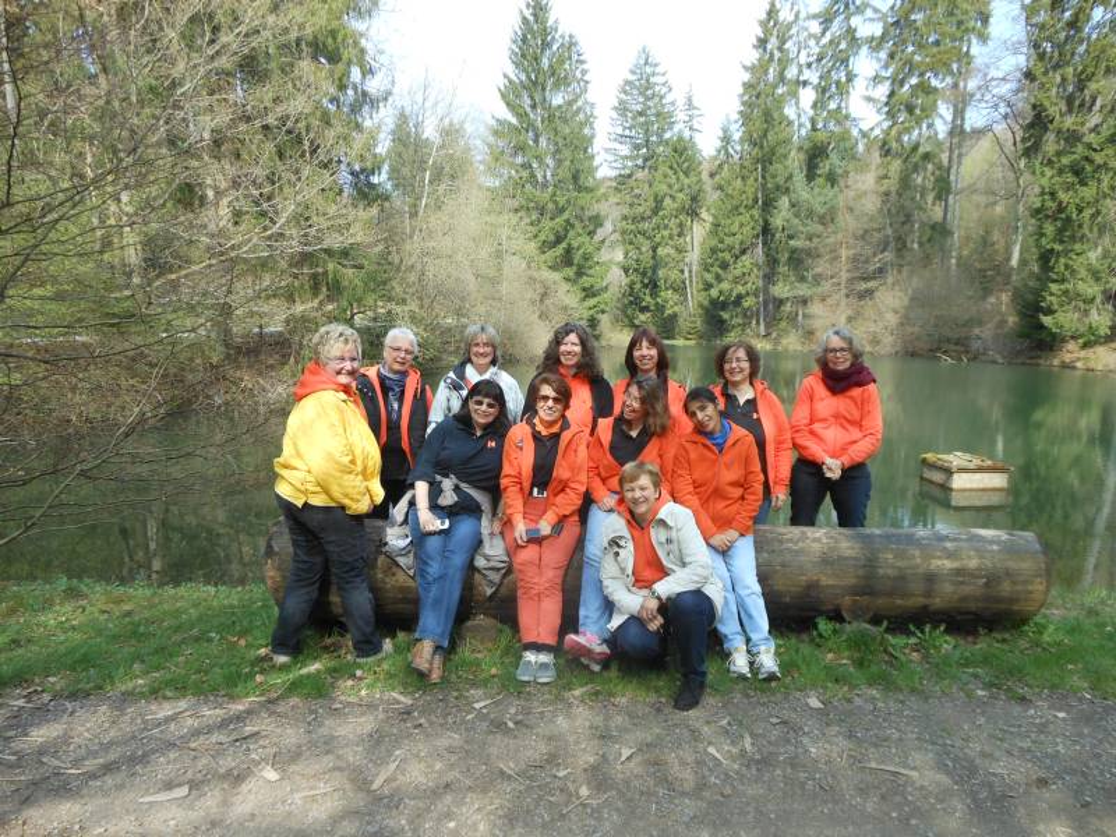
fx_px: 806
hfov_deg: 69.4
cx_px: 558
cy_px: 418
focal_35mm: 25
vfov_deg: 54.9
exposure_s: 1/250
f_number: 3.2
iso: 80
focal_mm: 4.5
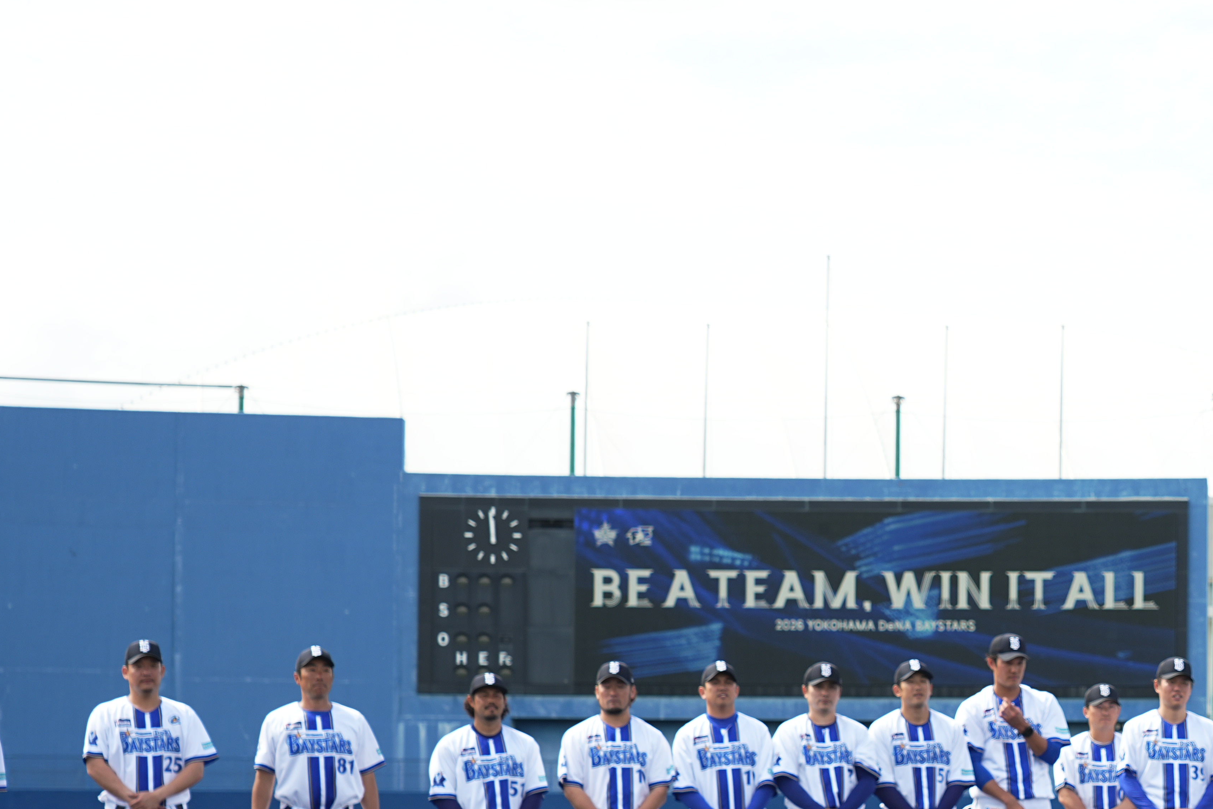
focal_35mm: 113
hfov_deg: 17.7
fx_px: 3807
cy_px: 726
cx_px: 1227
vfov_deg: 12.0
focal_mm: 55
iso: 100
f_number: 5.6
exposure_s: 1/250
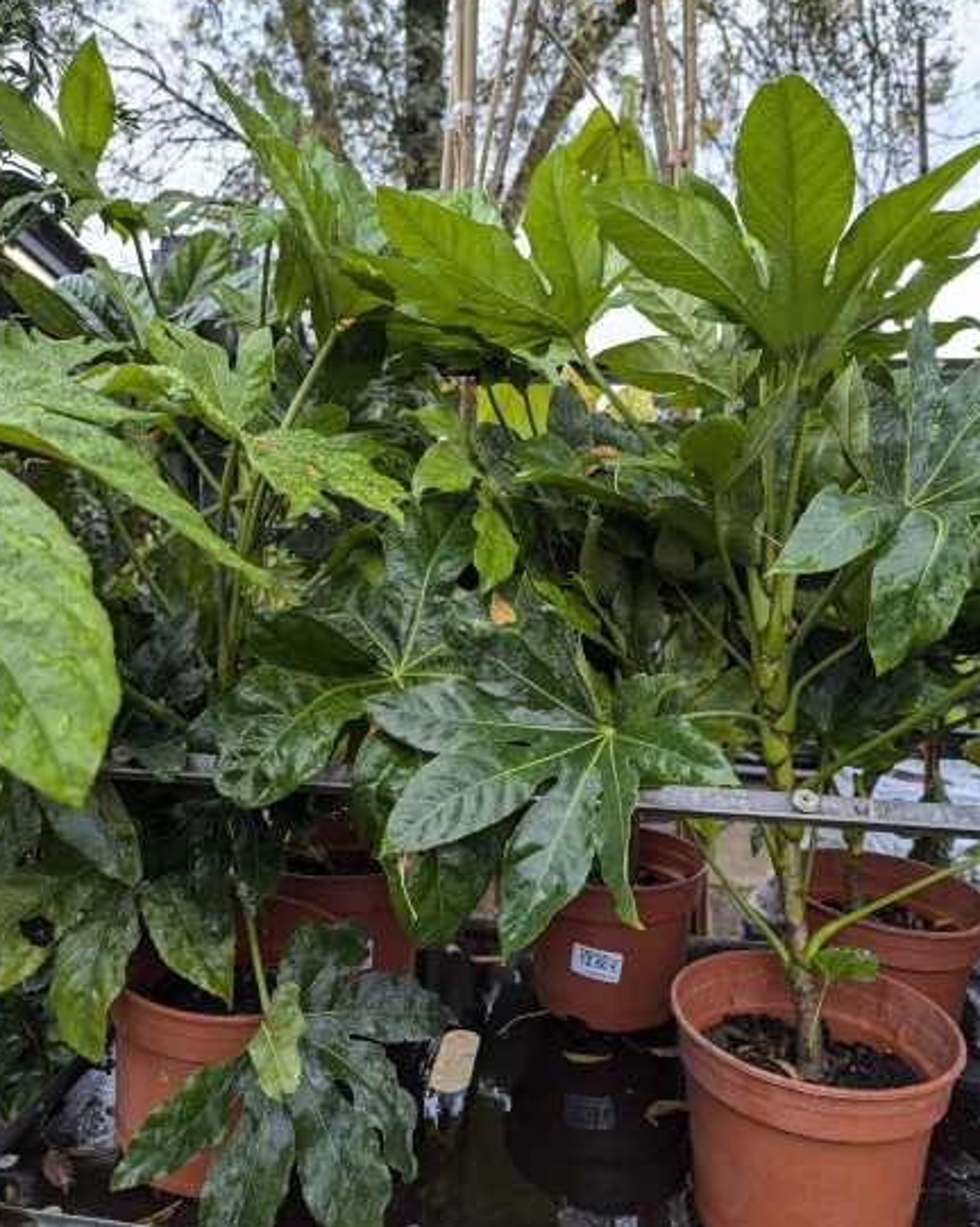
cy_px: 612
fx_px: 944
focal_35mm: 26
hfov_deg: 54.9
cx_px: 479
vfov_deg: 66.1
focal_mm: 6.81
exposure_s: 1/233
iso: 47
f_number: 1.85
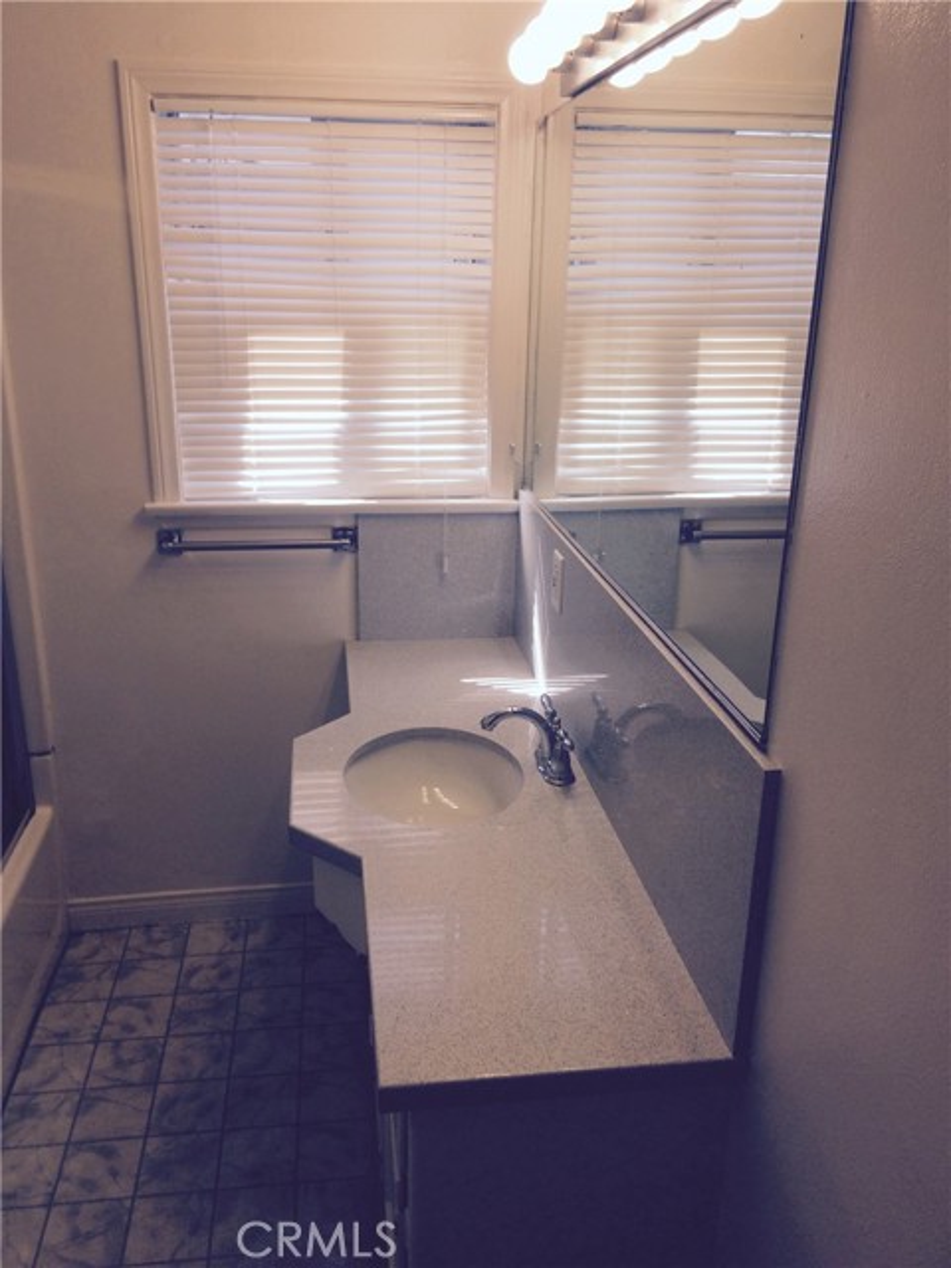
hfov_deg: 48.2
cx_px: 476
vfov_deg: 61.7
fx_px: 1062
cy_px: 634
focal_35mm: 29
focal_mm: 4.15
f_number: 2.2
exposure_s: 1/129
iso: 32
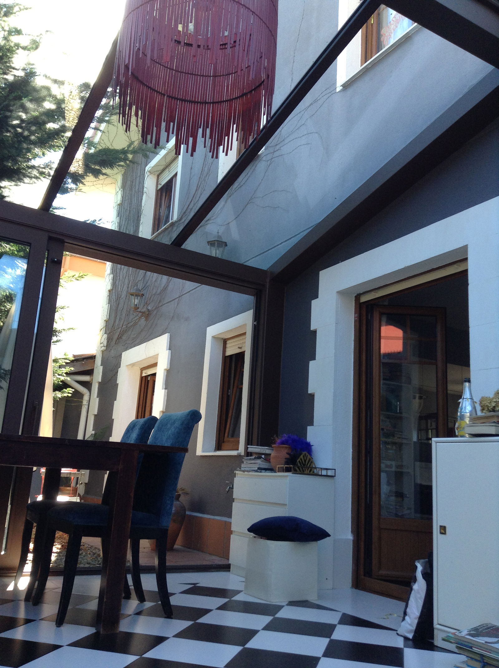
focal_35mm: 33
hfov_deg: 42.8
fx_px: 636
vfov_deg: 55.4
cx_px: 250
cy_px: 334
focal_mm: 3.3
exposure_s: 1/120
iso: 50
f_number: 2.4
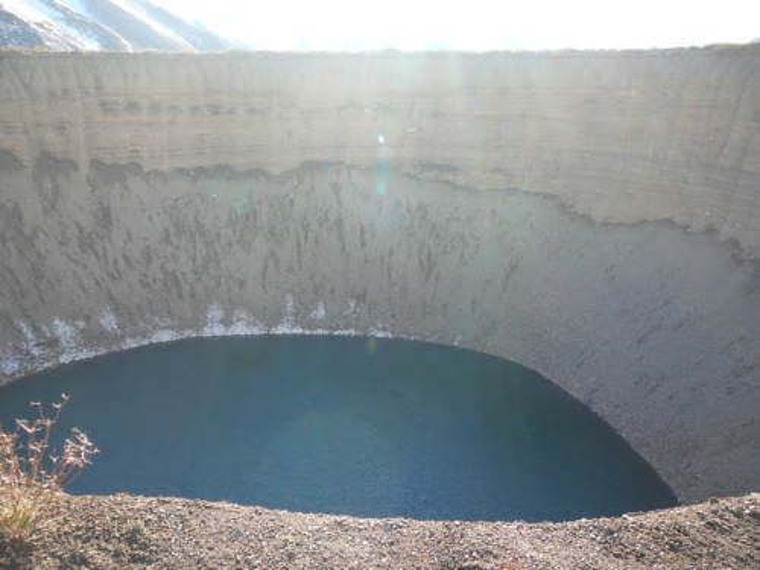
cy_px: 285
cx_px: 380
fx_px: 768
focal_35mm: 35
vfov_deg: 40.7
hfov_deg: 52.6
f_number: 2.8
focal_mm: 5.2
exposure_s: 1/200
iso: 80
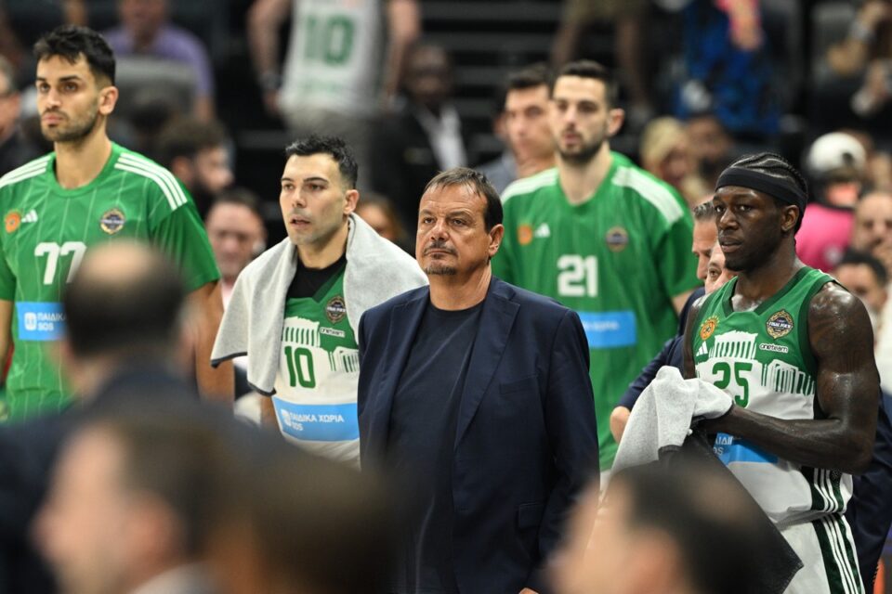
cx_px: 446
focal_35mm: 400
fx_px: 9910
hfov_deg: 5.2
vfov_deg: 3.4
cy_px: 297
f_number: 4
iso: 1000
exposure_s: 1/1250
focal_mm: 400
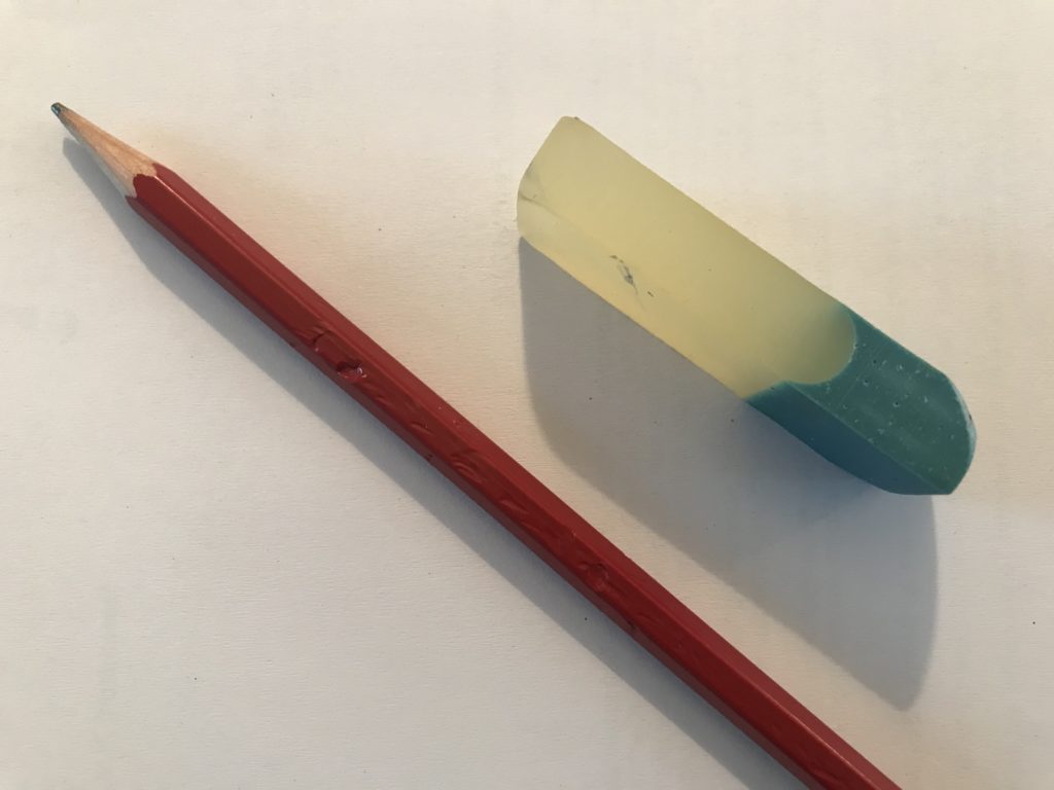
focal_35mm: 28
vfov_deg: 49.7
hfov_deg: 63.4
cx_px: 527
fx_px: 853
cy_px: 395
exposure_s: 1/17
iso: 50
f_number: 1.8
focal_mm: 3.99
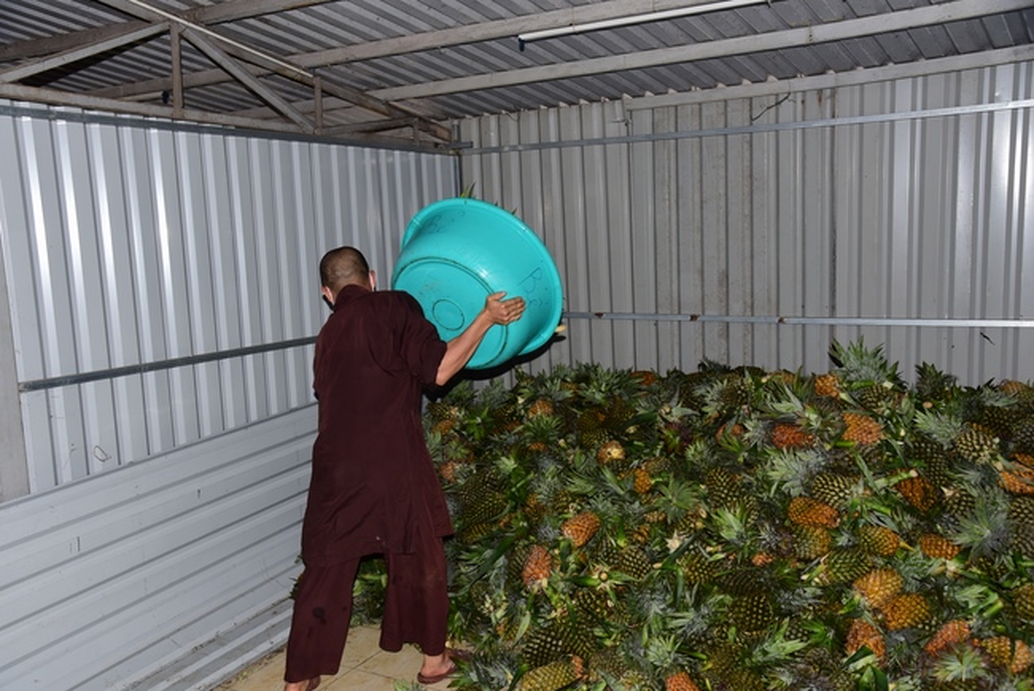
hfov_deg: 58.7
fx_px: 919
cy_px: 346
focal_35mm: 32
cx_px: 517
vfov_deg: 41.2
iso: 400
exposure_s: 1/125
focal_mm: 32
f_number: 6.3
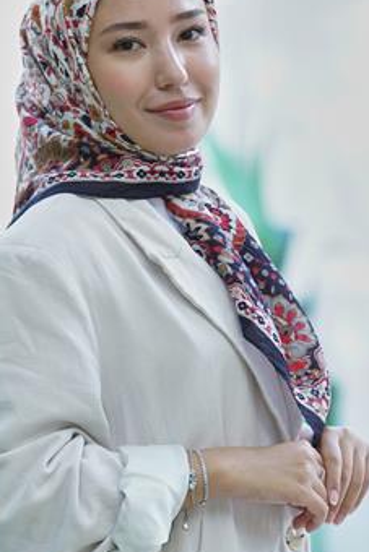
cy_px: 226
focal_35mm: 168
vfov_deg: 12.2
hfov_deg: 8.2
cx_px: 159
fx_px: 2580
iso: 500
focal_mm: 123
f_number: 3.5
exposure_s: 1/125
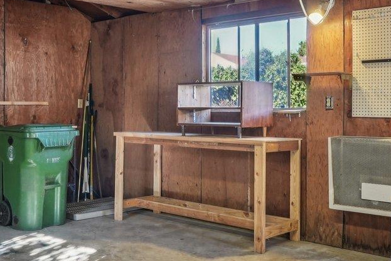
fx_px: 500
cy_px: 109
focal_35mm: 46
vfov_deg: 29.2
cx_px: 181
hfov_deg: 42.7
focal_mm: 14
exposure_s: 1/25
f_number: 8
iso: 800
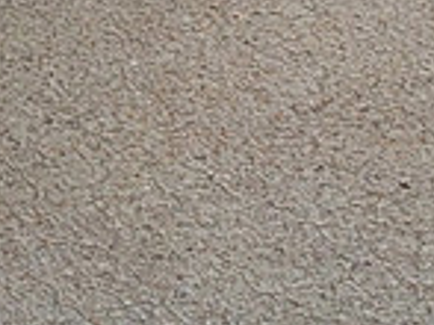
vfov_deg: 7.1
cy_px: -266
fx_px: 2543
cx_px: -551
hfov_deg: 8.9
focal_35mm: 203
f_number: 1.9
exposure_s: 1/761
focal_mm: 2.91
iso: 50
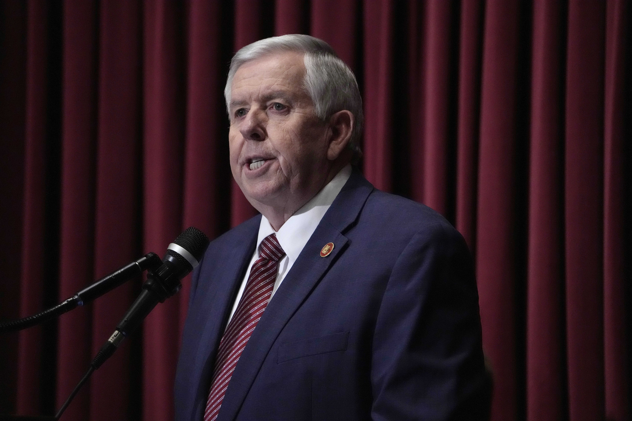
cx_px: 316
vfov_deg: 2.3
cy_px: 210
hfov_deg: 3.4
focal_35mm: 600
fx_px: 10533
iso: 8000
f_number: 6.3
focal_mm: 600
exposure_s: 1/500
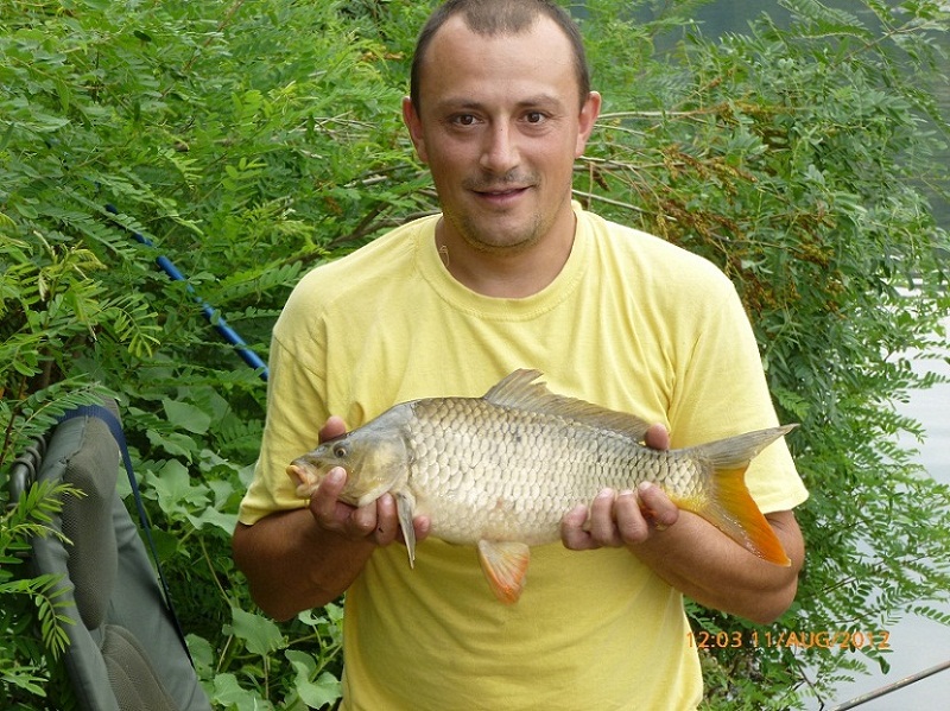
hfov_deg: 19.1
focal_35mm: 103
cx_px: 475
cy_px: 356
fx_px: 2825
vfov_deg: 14.4
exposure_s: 1/250
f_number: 4.8
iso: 100
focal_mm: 18.3
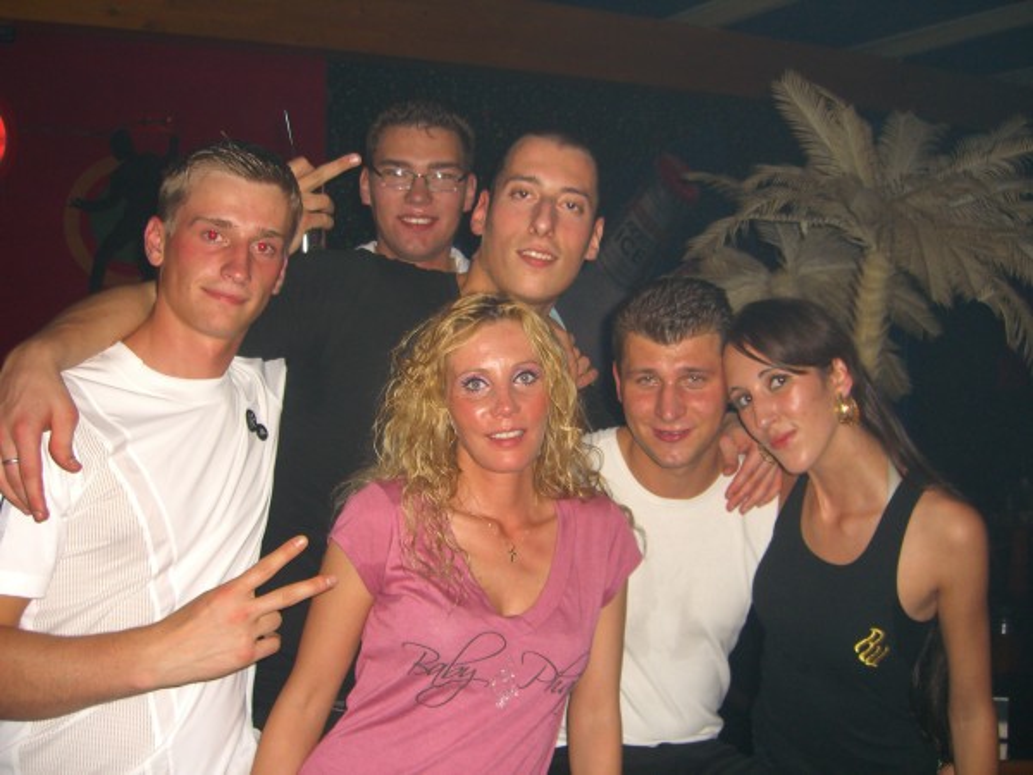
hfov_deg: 49.0
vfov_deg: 37.7
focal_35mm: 38
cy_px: 388
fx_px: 1134
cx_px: 516
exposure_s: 1/60
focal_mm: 7.9
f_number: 2.8
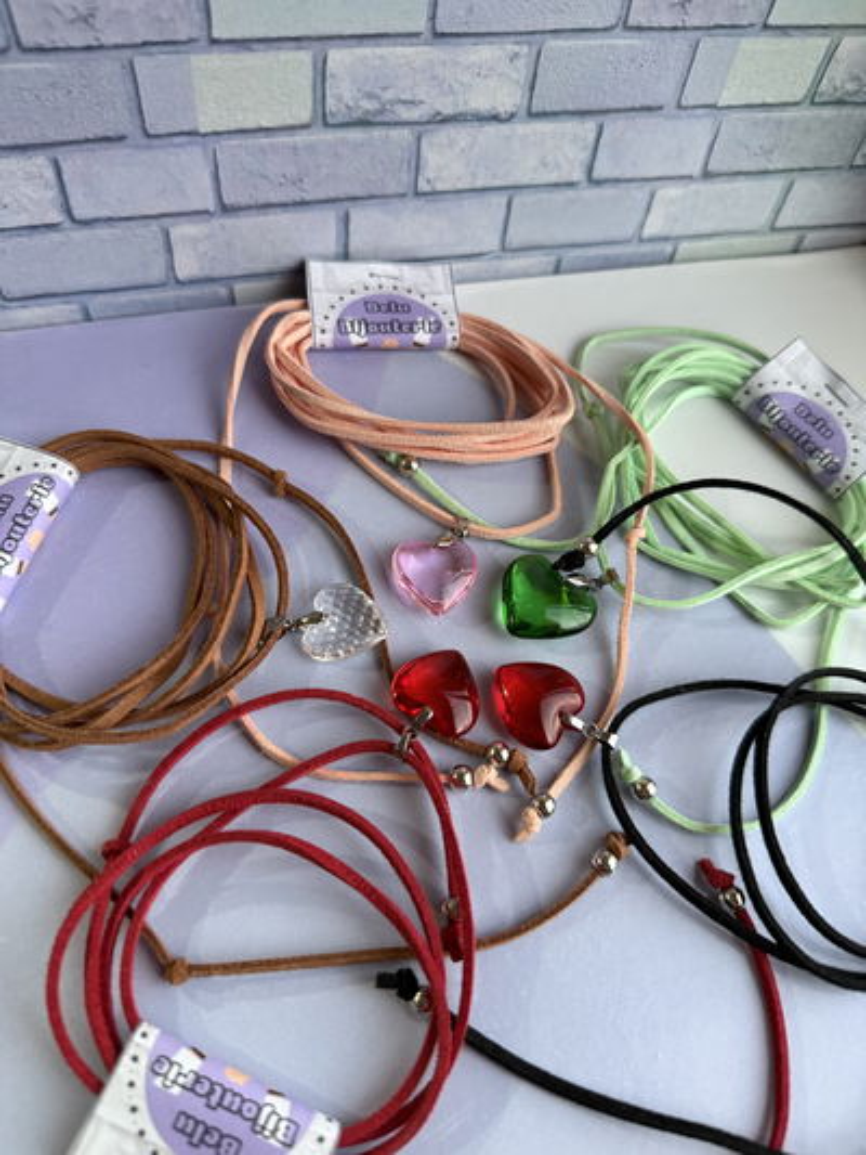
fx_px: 800
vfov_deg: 71.6
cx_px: 433
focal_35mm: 24
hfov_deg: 56.8
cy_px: 578
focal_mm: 6.76
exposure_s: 1/49
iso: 400
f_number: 1.78
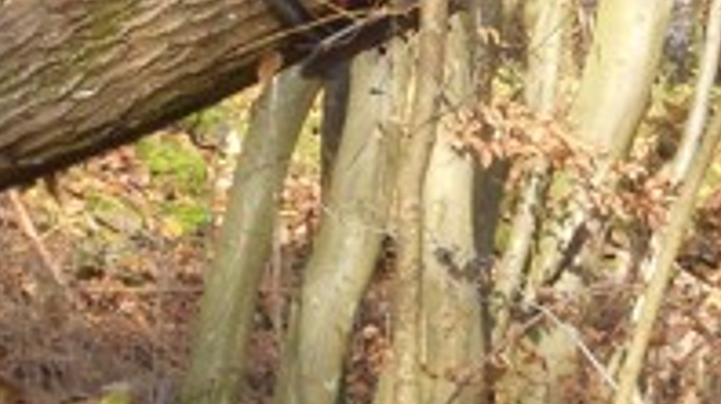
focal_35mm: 238
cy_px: 69
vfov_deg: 5.1
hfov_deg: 9.0
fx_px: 4546
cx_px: 612
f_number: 4.8
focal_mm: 9.8
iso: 80
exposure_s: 1/50
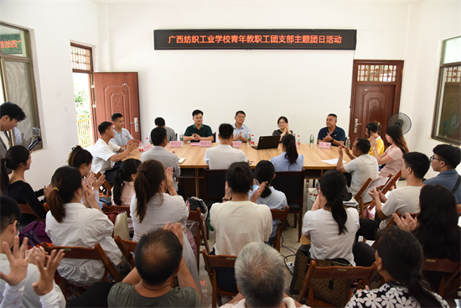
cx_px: 230
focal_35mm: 24
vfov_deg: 53.2
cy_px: 154
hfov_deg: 73.7
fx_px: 307
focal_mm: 24
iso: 1250
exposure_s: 1/100
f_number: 5
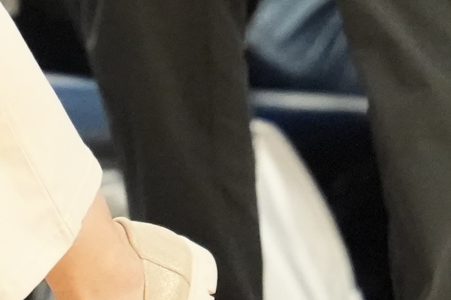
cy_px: -608
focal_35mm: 1388
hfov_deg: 1.5
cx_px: -218
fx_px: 17387
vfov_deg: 1.0
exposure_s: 1/2000
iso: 8000
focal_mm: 180
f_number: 2.8
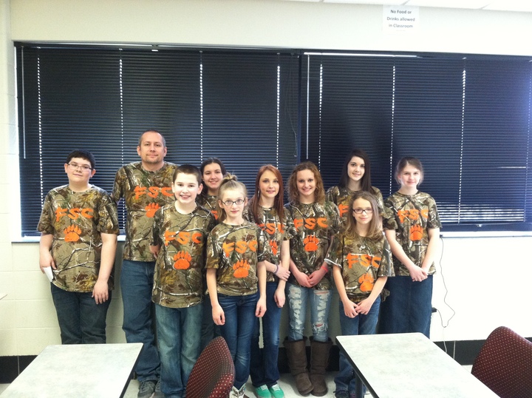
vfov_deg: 40.6
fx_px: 537
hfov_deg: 52.7
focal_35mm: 35
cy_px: 199
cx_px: 266
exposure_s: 1/15
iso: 250
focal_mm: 3.85
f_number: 2.8
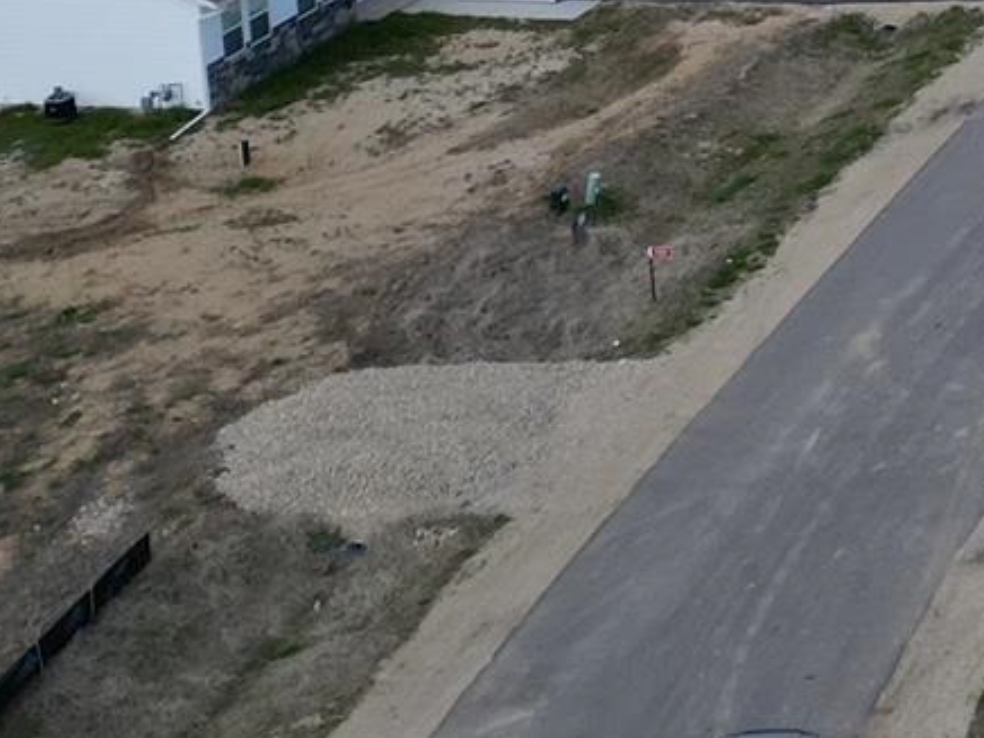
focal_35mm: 111
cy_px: -542
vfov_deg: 12.3
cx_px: 1939
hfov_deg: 14.7
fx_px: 3155
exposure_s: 1/3200
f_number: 1.7
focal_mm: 6.72
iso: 140
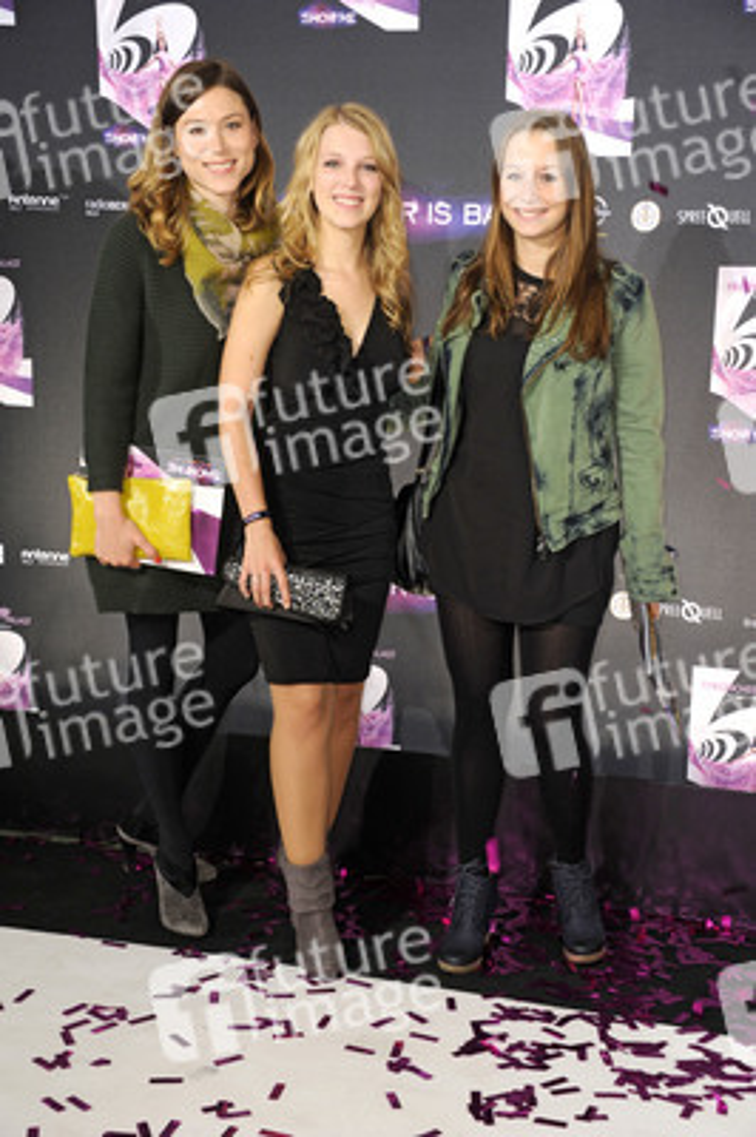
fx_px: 1830
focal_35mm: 58
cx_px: 378
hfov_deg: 23.3
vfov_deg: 34.5
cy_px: 568
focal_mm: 58
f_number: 5.6
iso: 800
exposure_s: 1/60
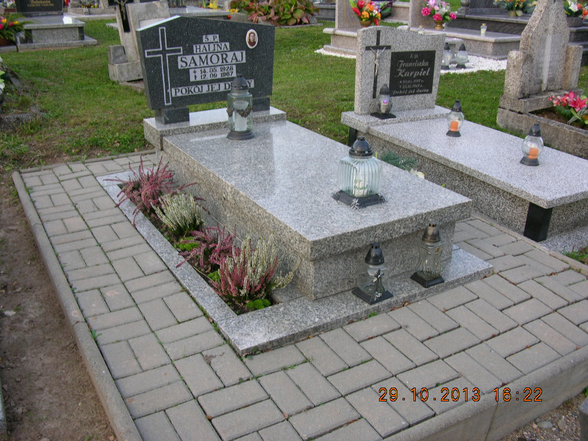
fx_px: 595
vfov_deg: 40.7
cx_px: 294
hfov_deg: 52.6
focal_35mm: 35
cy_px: 220
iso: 50
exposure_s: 1/33.9
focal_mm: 8.9
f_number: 2.8
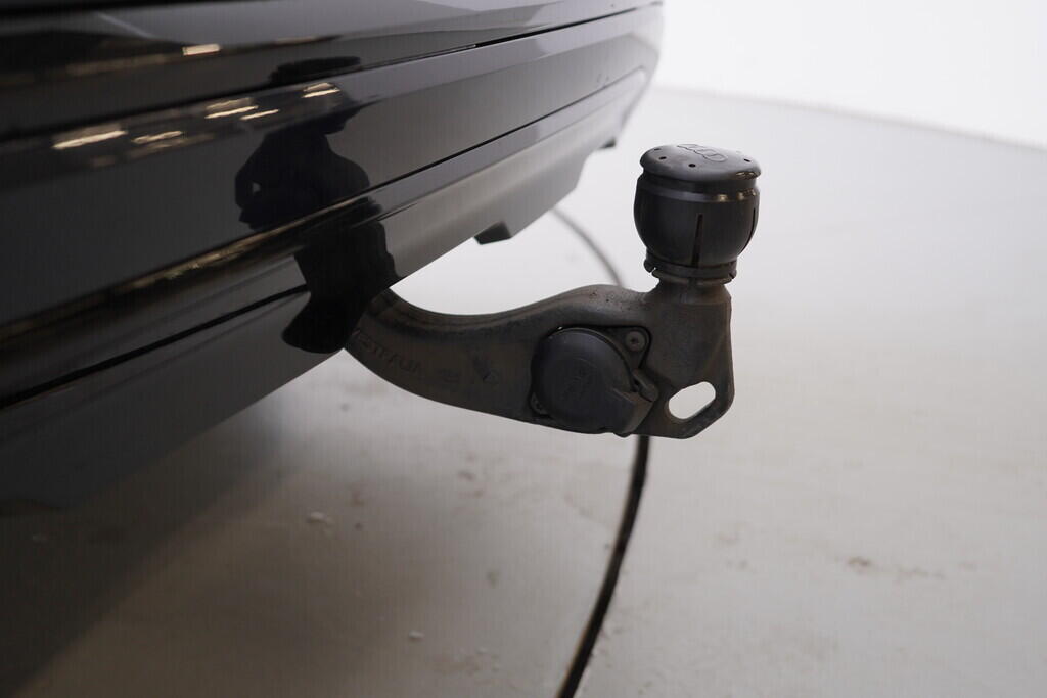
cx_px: 524
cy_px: 349
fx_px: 1047
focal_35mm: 36
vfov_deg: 36.9
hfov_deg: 53.1
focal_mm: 24
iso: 125
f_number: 3.2
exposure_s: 1/50
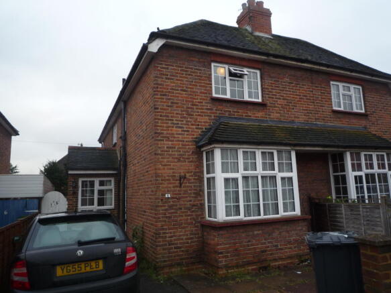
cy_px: 146
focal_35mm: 25
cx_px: 196
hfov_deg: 69.4
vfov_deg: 54.9
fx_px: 282
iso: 100
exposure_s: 1/125
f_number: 2.8
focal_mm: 4.4
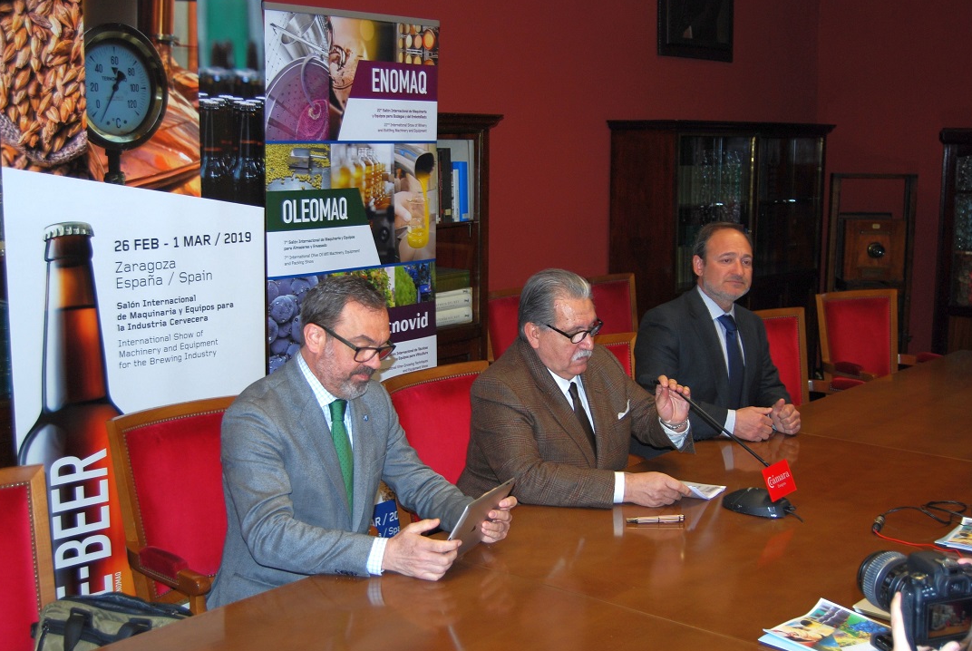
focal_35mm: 47
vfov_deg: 28.7
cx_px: 445
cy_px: 324
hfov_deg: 41.8
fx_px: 1271
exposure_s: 1/60
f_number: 4.2
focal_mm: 28
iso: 200
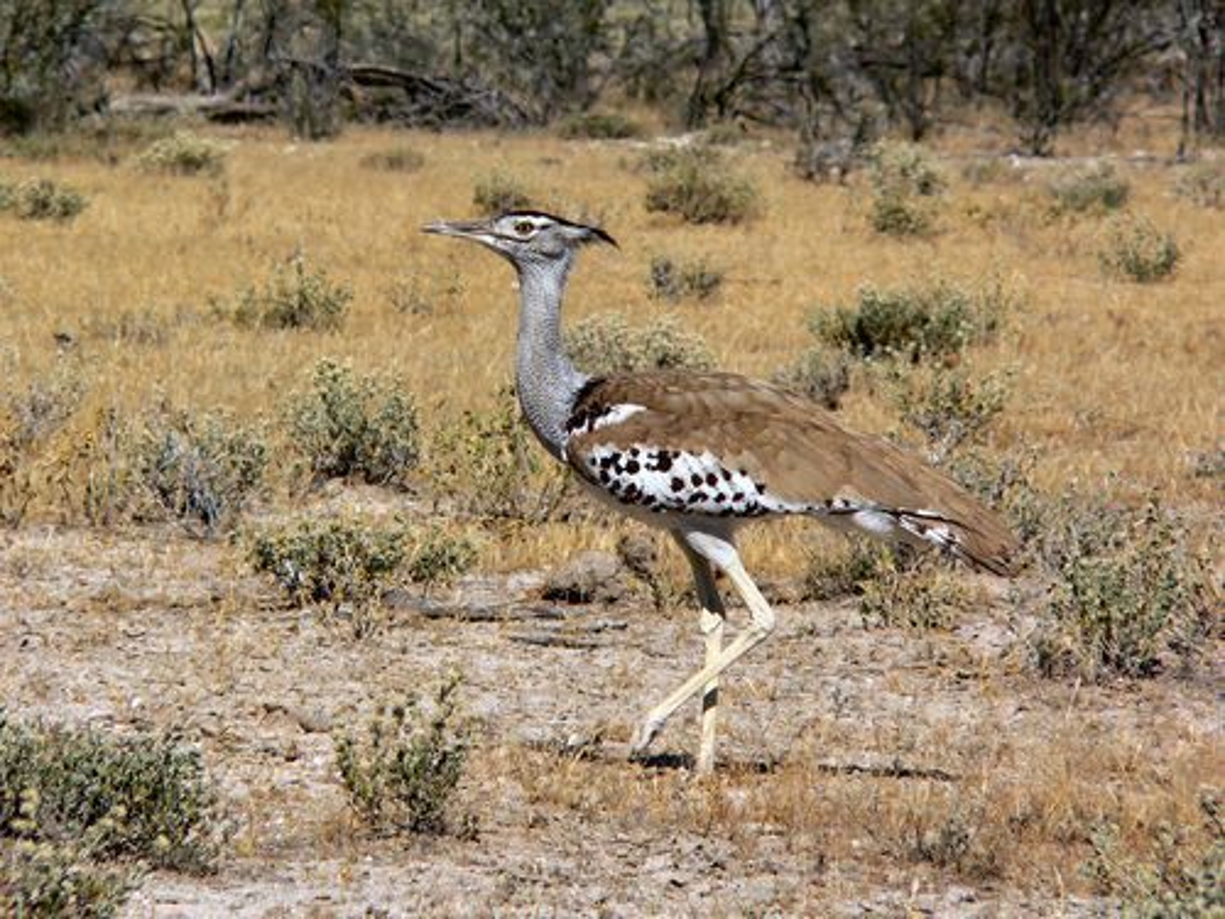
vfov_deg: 3.4
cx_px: 612
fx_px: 15288
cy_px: 460
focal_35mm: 432
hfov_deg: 4.6
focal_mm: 72
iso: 80
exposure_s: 1/800
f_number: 5.6
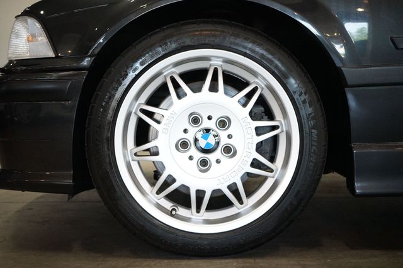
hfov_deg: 44.5
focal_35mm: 44
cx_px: 202
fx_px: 492
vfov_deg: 30.5
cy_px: 134
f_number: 4.5
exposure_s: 1/320
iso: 10000
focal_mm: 44
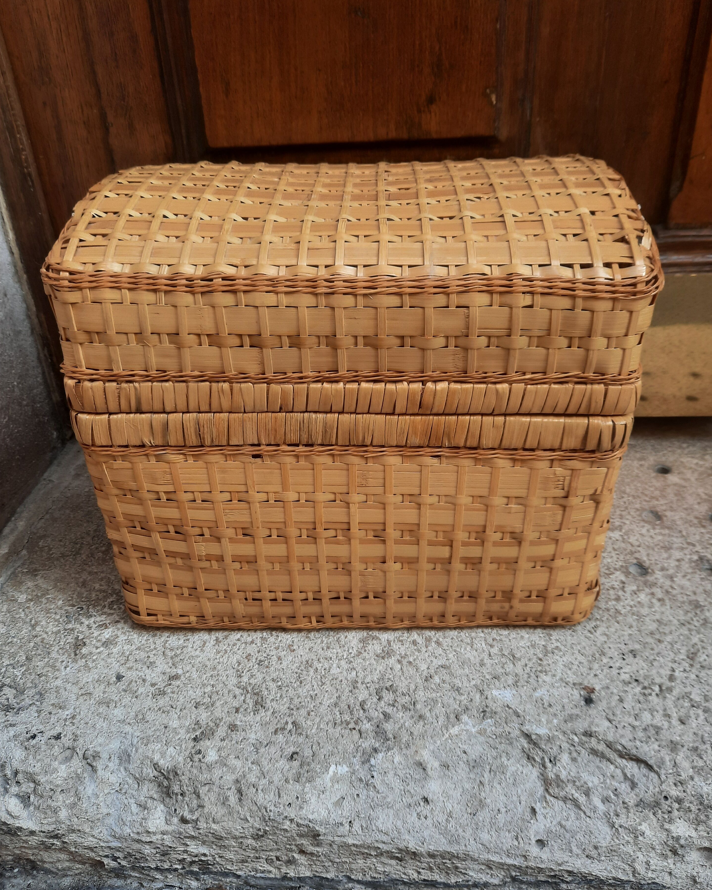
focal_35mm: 27
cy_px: 439
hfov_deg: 53.2
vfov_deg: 64.1
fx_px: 711
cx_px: 363
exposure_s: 1/110
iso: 32
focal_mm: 4.6
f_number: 2
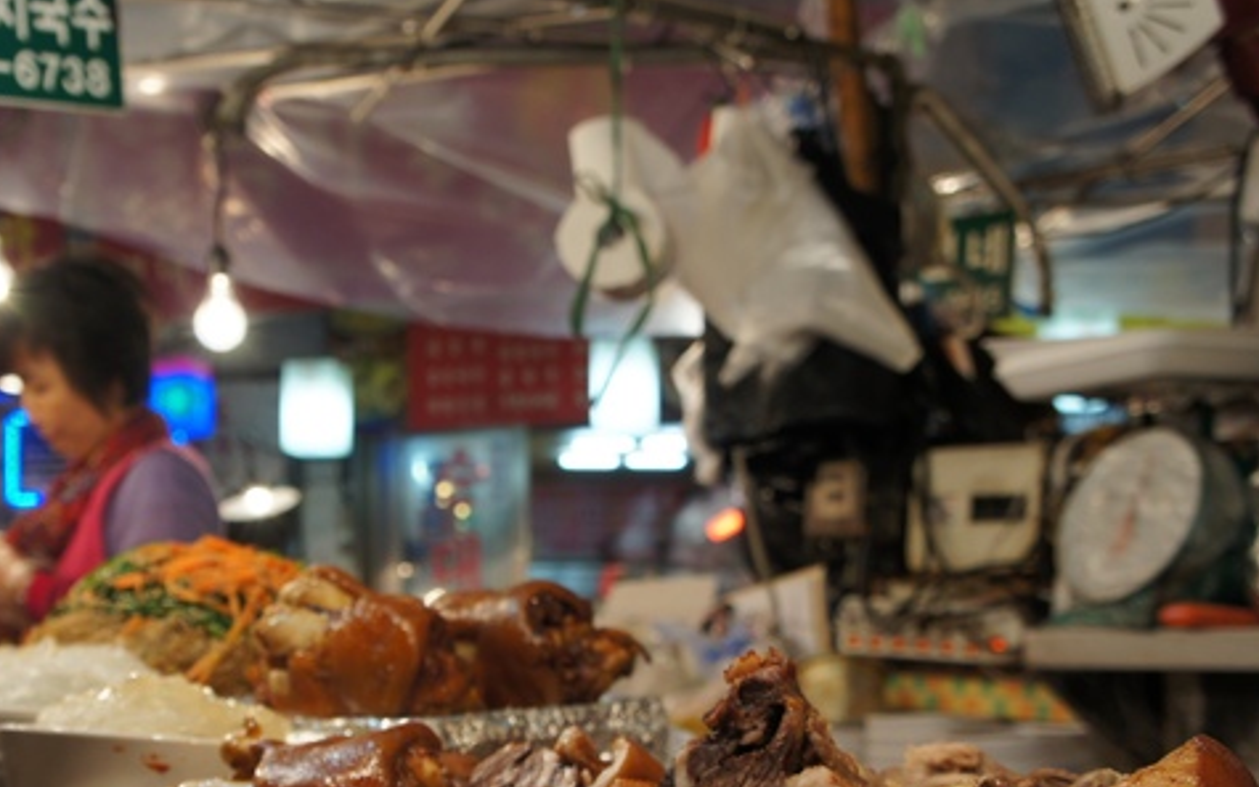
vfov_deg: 23.7
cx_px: 443
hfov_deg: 37.2
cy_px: 612
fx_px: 1853
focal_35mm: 54
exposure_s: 1/50
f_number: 4.5
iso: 200
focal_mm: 24
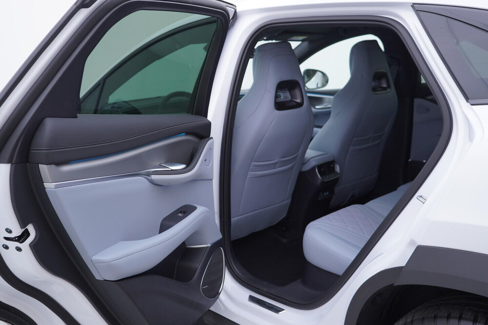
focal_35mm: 36
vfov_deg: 36.9
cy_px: 162
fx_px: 488
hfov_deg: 53.1
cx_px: 244
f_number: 3.5
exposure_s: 1/60
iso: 125
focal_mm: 24
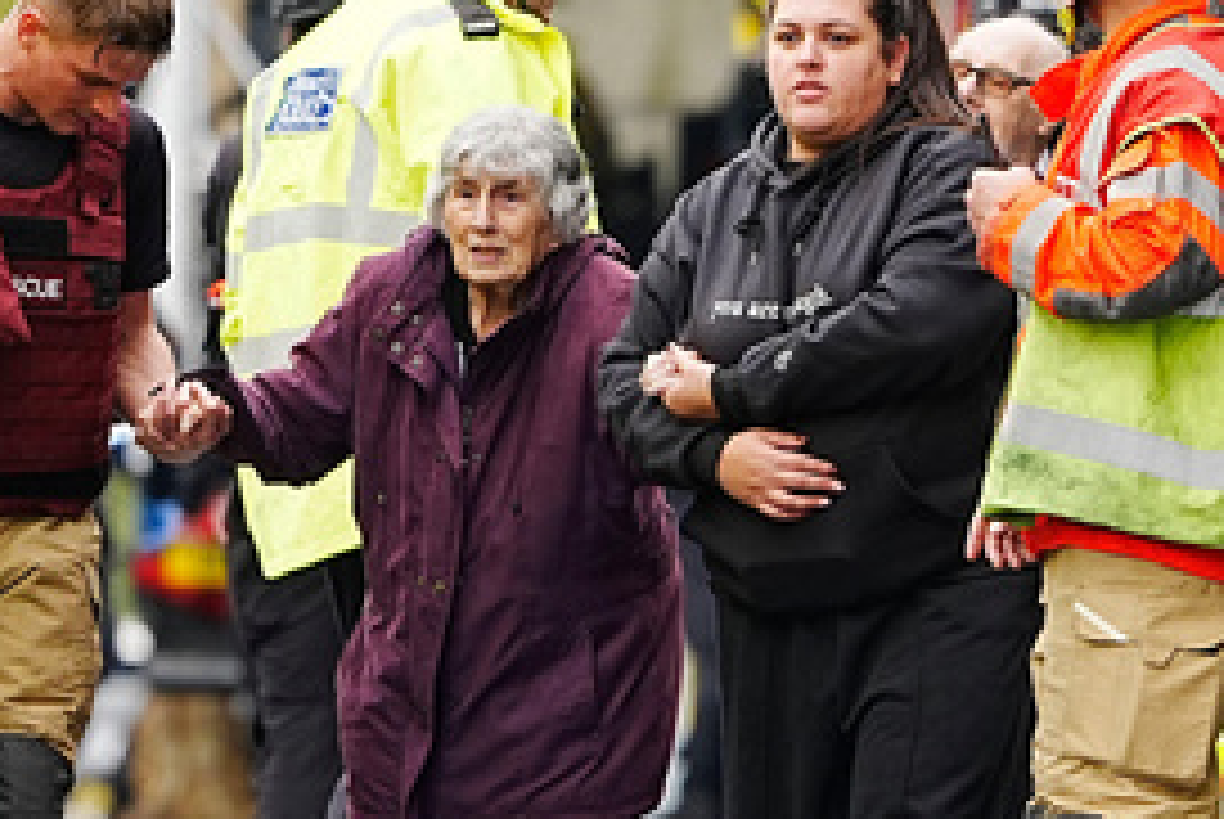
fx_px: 38461
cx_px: 454
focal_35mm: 1130
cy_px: 648
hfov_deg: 1.8
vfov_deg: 1.2
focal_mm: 400
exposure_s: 1/640
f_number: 5.6
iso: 1000
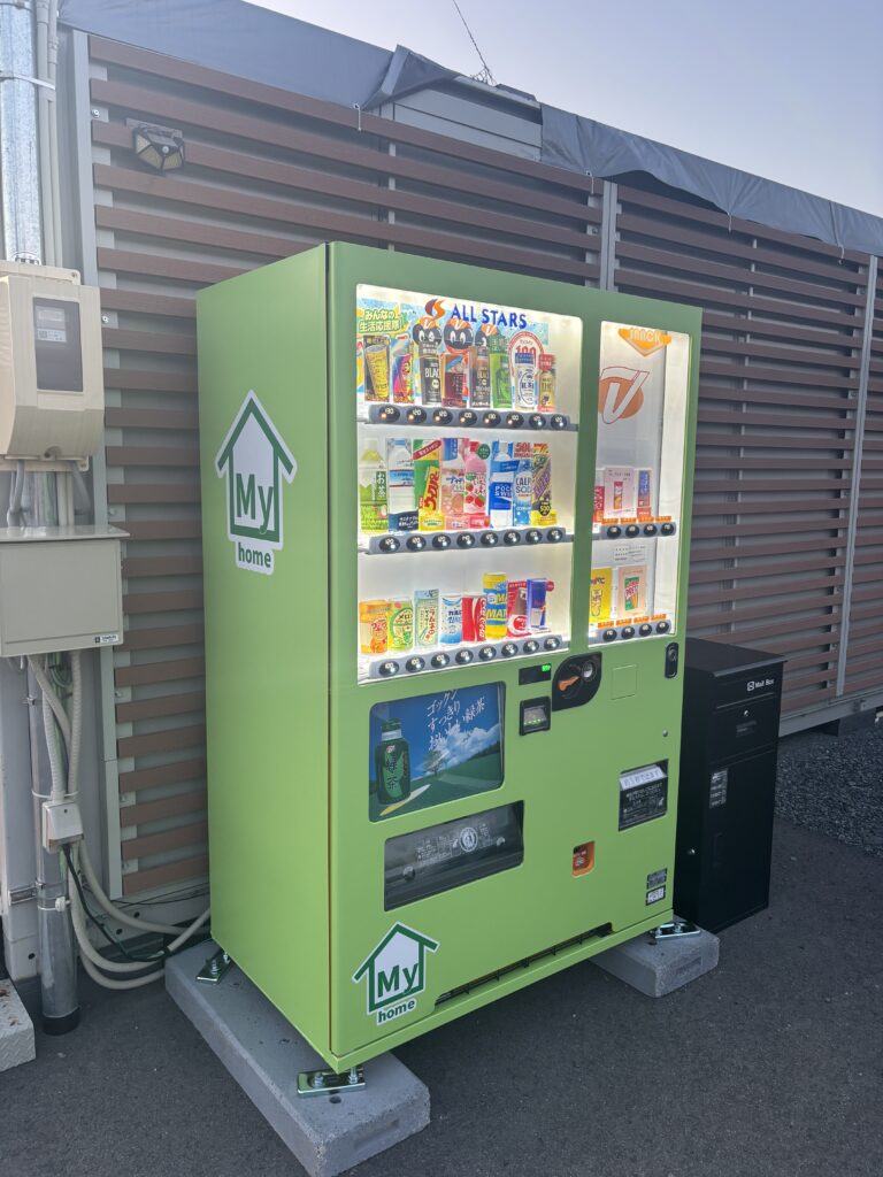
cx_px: 442
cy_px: 588
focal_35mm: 26
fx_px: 884
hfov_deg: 53.1
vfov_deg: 67.3
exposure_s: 1/76
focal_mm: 5.96
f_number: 1.6
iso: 80
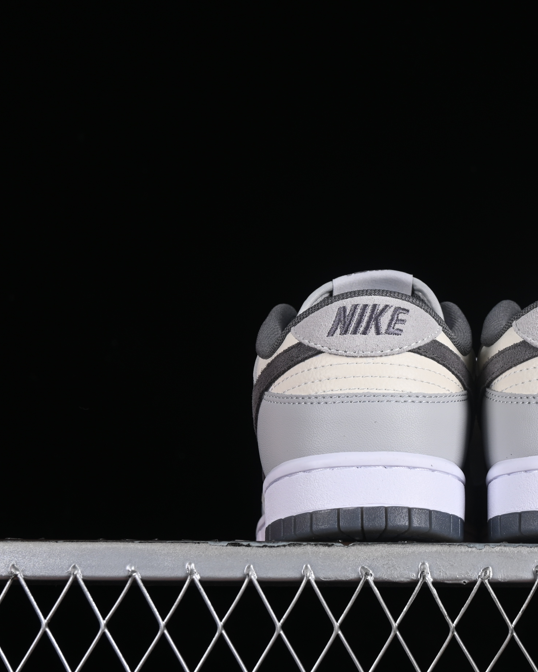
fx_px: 2110
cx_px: 498
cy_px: 337
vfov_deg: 18.1
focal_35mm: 106
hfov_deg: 14.4
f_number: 8
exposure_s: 1/80
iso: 160
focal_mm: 50
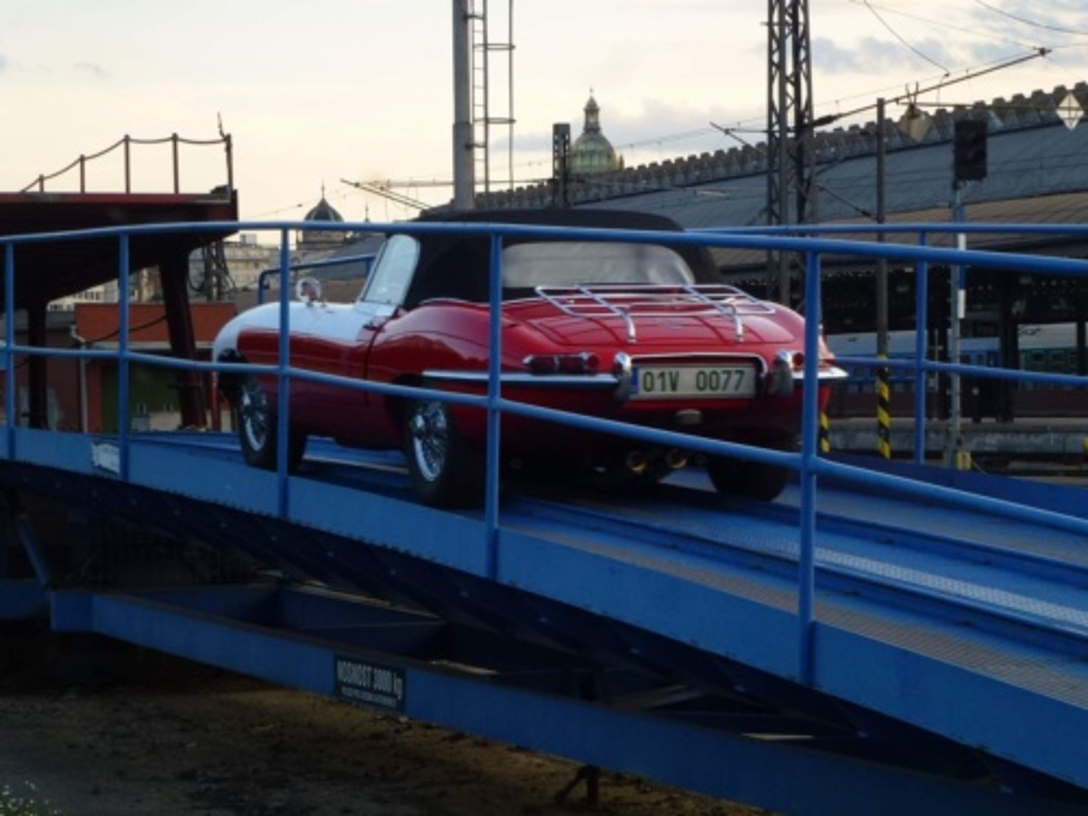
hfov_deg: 17.4
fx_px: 3552
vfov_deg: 13.1
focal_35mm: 113
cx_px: 544
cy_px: 408
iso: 160
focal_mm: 20.2
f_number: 5.1
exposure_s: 1/80
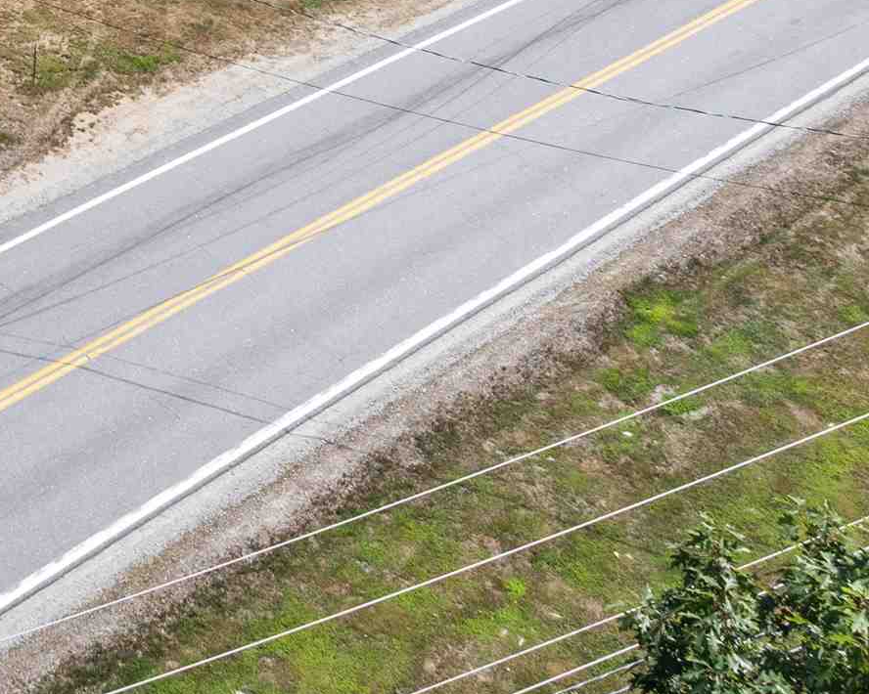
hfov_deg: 21.0
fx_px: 2083
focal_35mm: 81
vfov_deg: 17.1
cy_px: -353
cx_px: -321
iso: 130
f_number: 2.8
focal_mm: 12.29
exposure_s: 1/1600
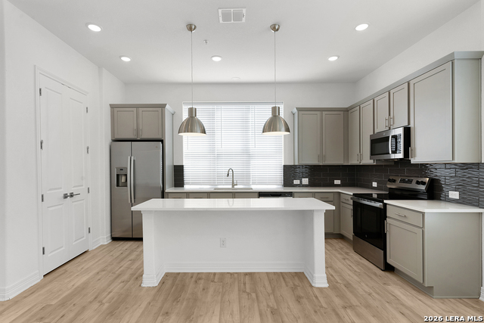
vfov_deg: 70.5
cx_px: 242
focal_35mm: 17
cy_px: 162
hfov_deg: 93.3
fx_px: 229
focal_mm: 17
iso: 100
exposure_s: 1/8
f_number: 9
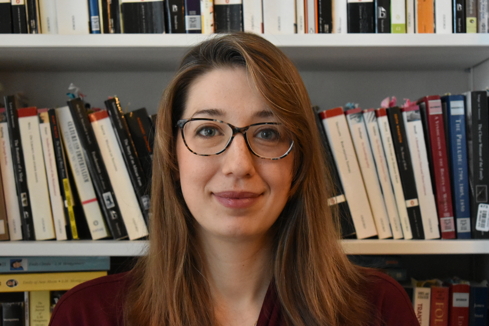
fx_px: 1121
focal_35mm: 82
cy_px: 163
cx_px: 244
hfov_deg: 24.6
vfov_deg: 16.6
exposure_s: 1/60
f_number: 5.6
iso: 5000
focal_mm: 55
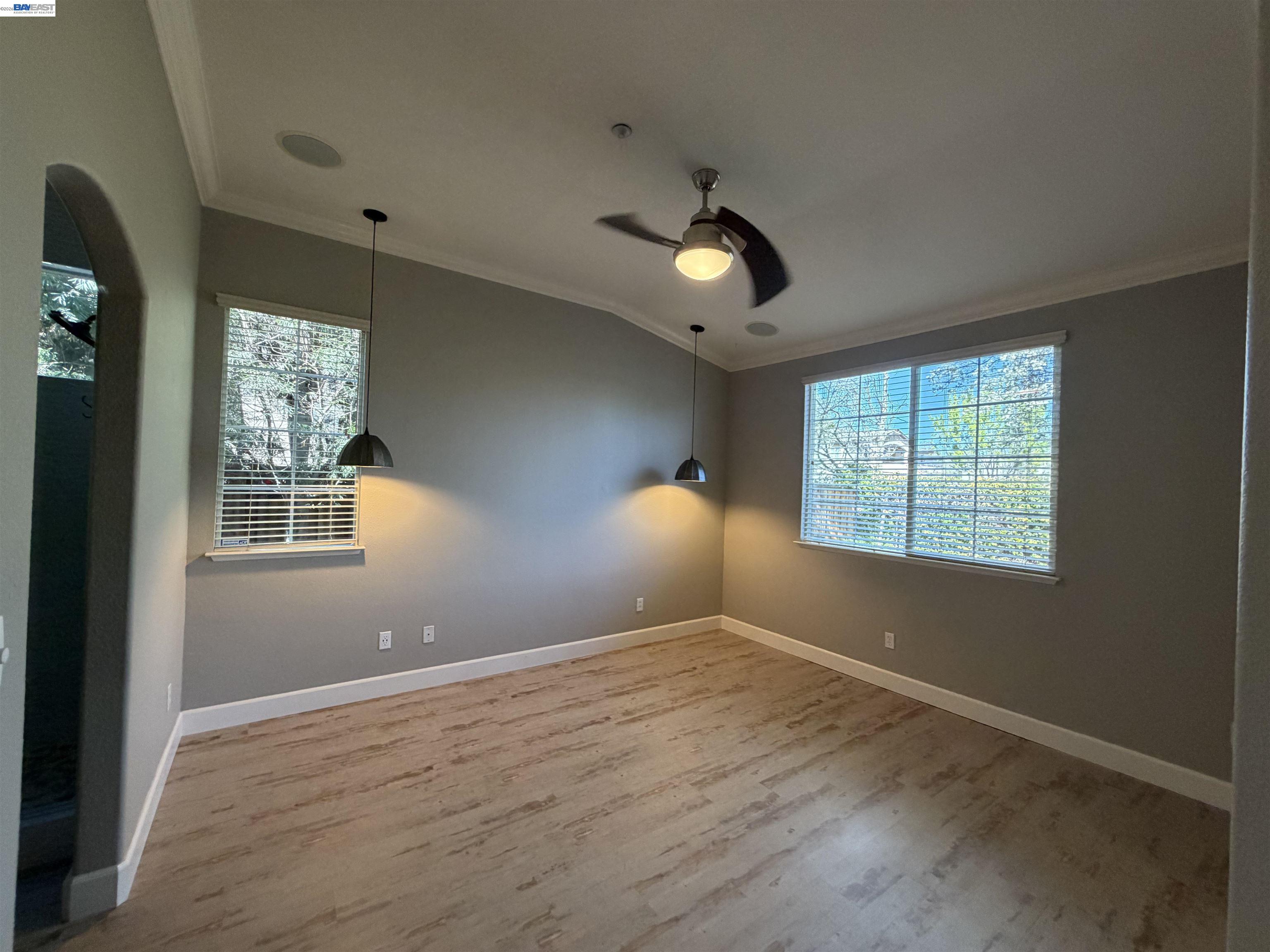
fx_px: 514
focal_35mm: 14
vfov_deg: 85.7
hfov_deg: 102.1
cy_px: 476
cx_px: 635
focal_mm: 2.22
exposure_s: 1/120
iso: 320
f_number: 2.2
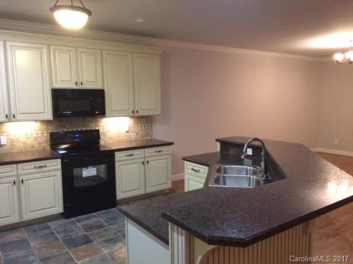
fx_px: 296
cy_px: 132
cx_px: 176
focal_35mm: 29
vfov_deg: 48.2
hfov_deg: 61.7
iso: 320
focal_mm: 4.15
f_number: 2.2
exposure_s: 1/30
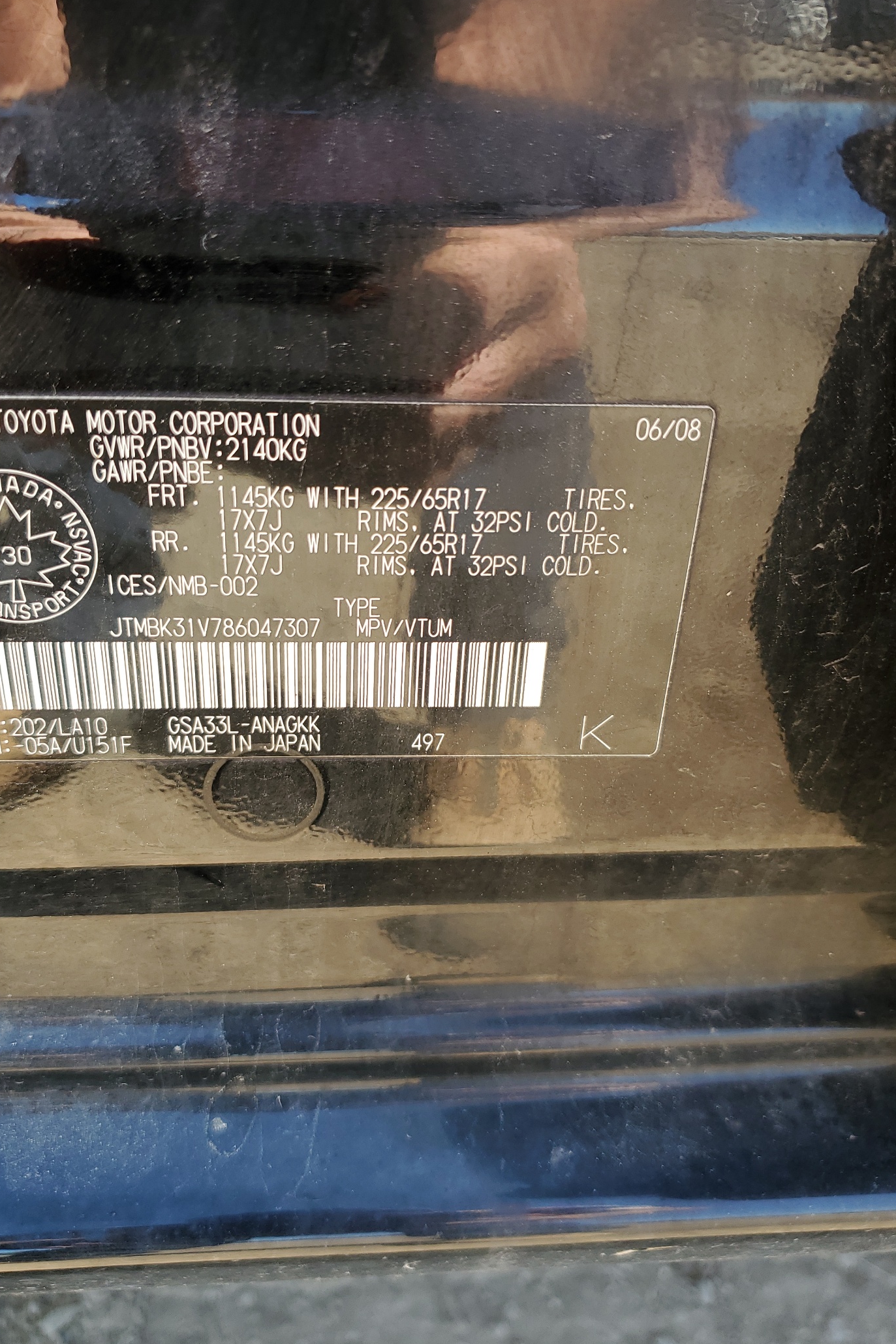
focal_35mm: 28
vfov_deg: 65.5
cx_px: 388
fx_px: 1045
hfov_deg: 46.3
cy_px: 676
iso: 50
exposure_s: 1/179
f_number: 1.5
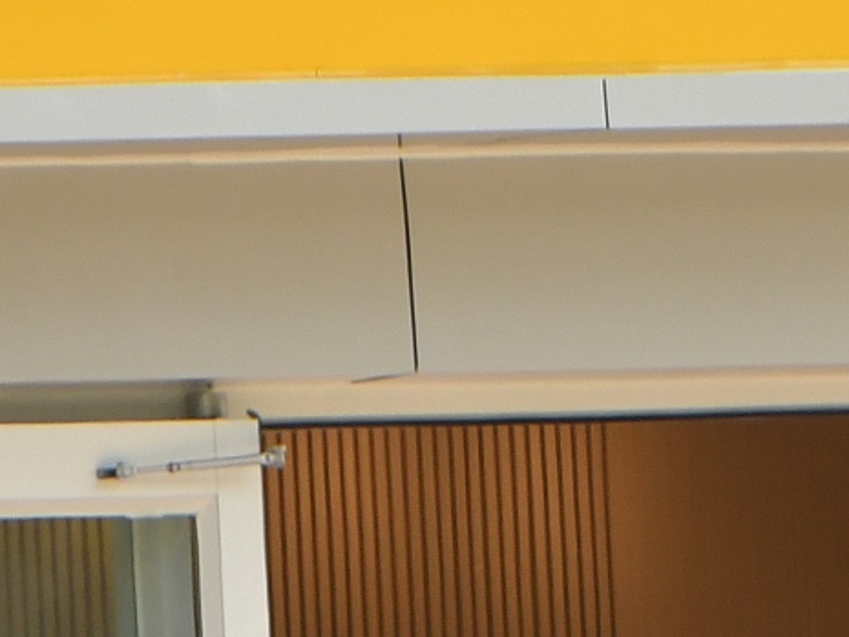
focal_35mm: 2557
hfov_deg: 0.8
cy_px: -87
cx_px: 818
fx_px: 62730
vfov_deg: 0.6
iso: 500
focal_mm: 330
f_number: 6.3
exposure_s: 1/640
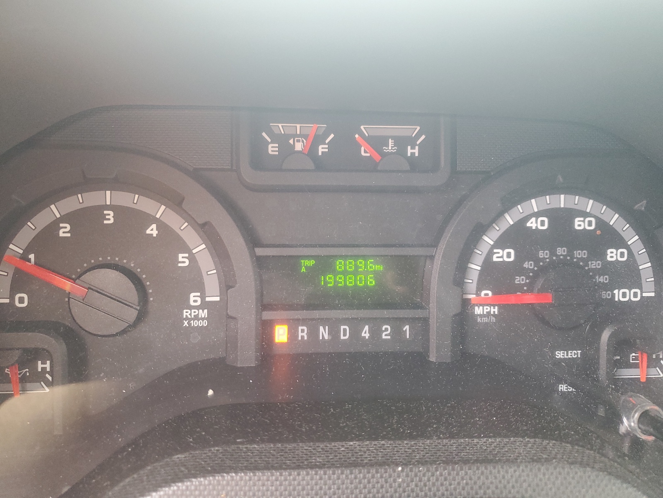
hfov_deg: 67.3
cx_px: 332
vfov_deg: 53.1
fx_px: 498
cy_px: 249
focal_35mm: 26
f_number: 1.5
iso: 163
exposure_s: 1/60.2
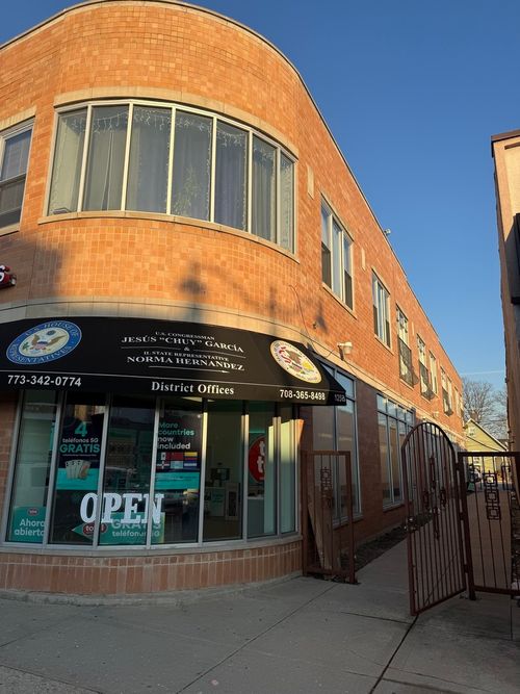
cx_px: 260
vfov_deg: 71.6
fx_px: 481
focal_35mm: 24
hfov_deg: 56.8
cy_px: 347
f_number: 1.78
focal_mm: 6.76
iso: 80
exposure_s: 1/2611
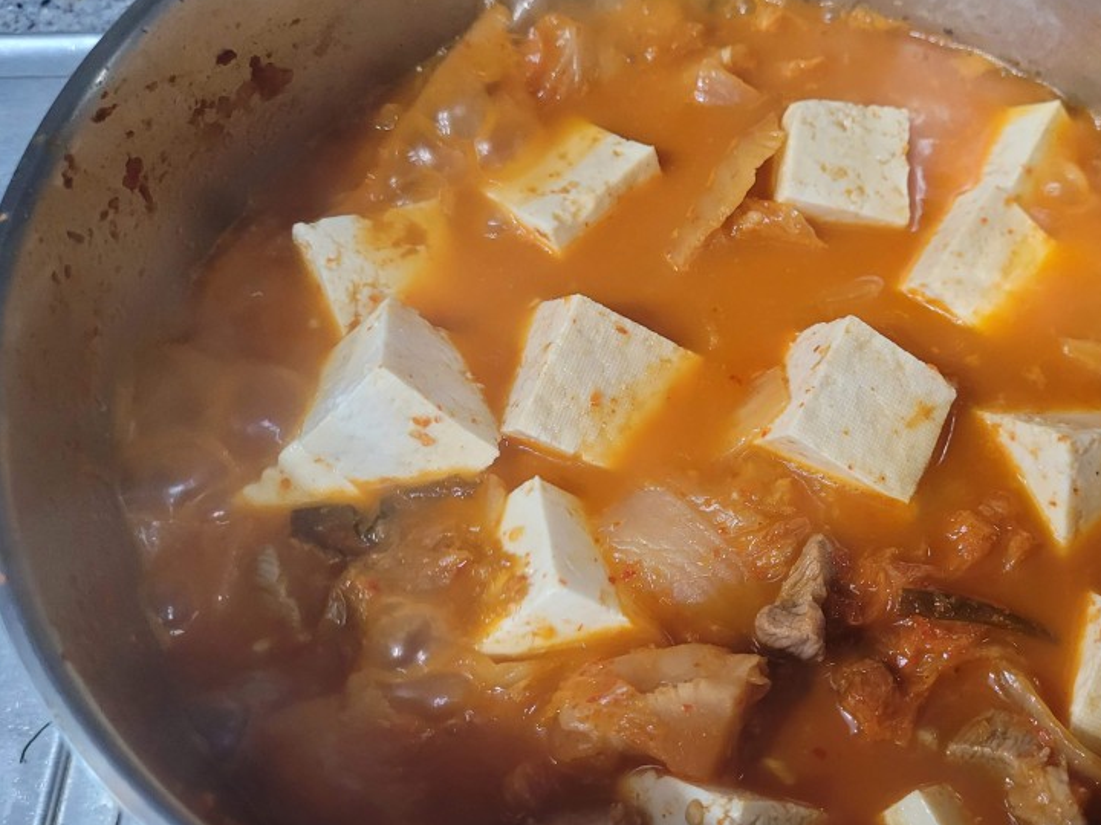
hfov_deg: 49.3
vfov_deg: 38.7
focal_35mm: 37
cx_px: 732
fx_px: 1177
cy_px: 423
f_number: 1.8
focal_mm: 5.4
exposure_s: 1/40
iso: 320
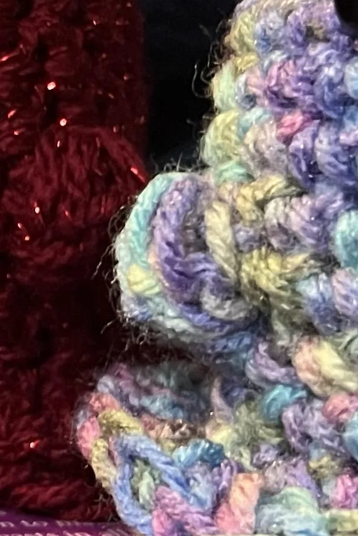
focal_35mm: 125
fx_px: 1863
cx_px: -175
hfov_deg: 10.6
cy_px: 262
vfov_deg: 16.4
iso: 640
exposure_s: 1/40
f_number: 1.5
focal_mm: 5.7
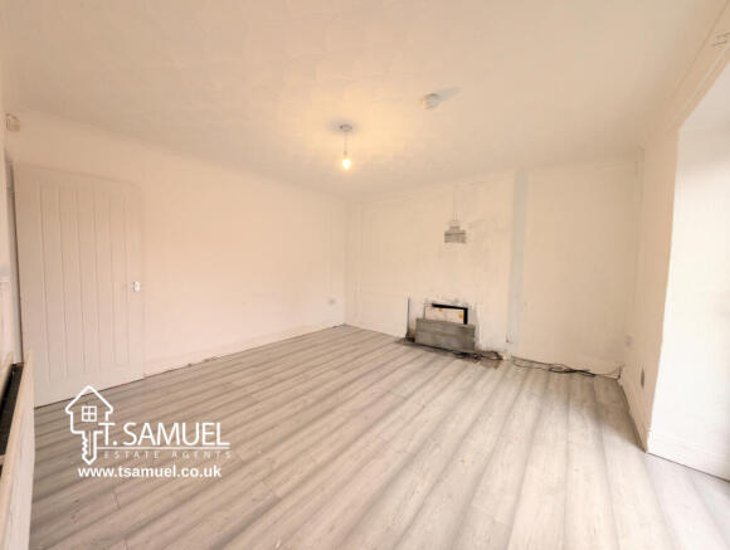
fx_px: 253
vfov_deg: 94.7
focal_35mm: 12
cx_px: 365
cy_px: 275
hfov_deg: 110.4
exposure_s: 1/26.7
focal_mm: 2.23
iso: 102
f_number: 1.95
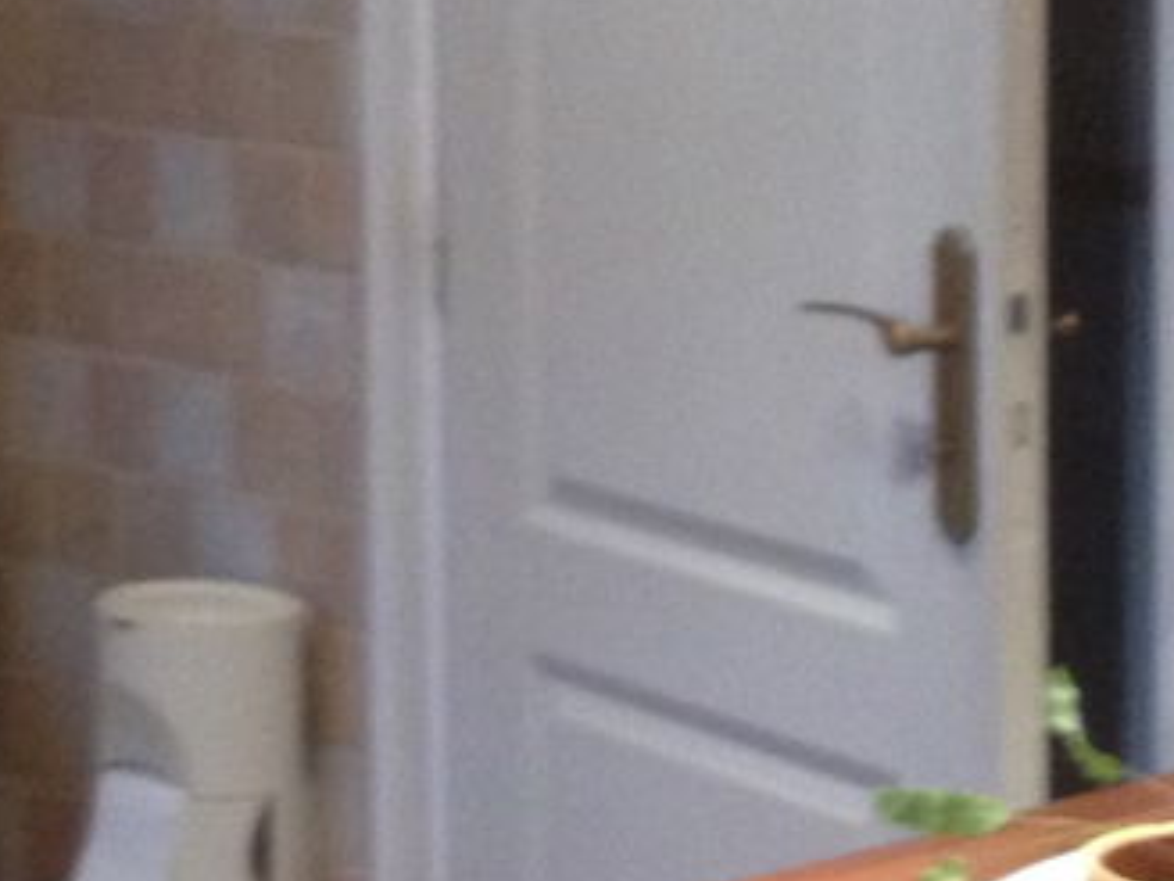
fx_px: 5460
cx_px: 147
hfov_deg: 12.2
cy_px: 201
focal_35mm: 161
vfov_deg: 9.2
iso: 200
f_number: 2.4
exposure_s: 1/20
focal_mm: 4.12
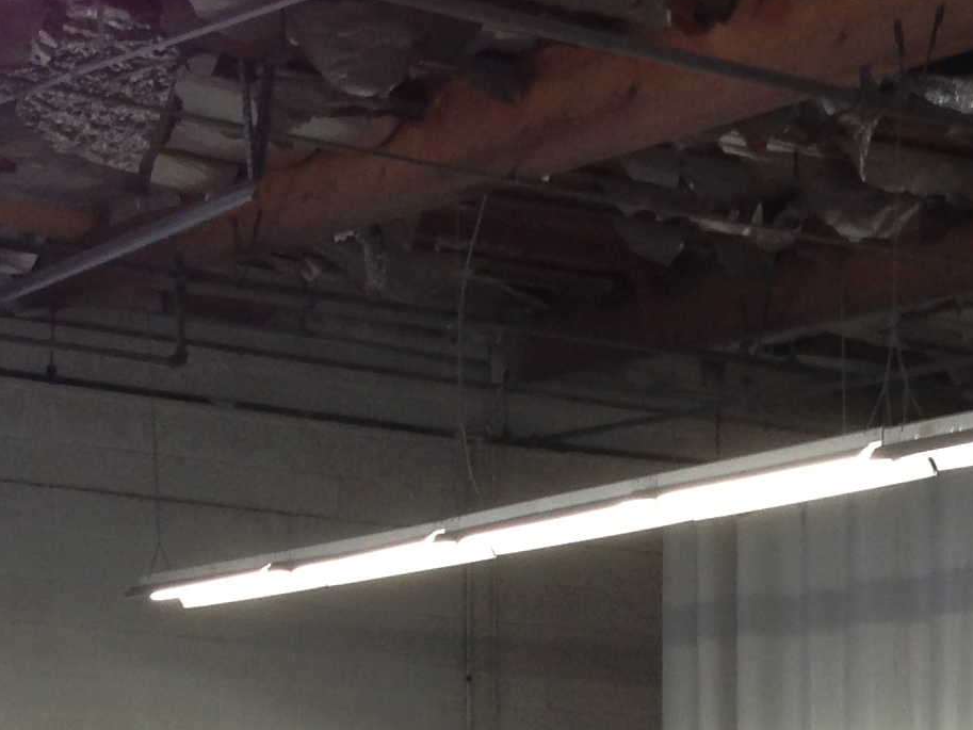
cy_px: 1259
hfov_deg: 16.6
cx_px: 782
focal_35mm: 118
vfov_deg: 11.7
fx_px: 3317
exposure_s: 1/20
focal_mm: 4.13
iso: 80
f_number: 2.4
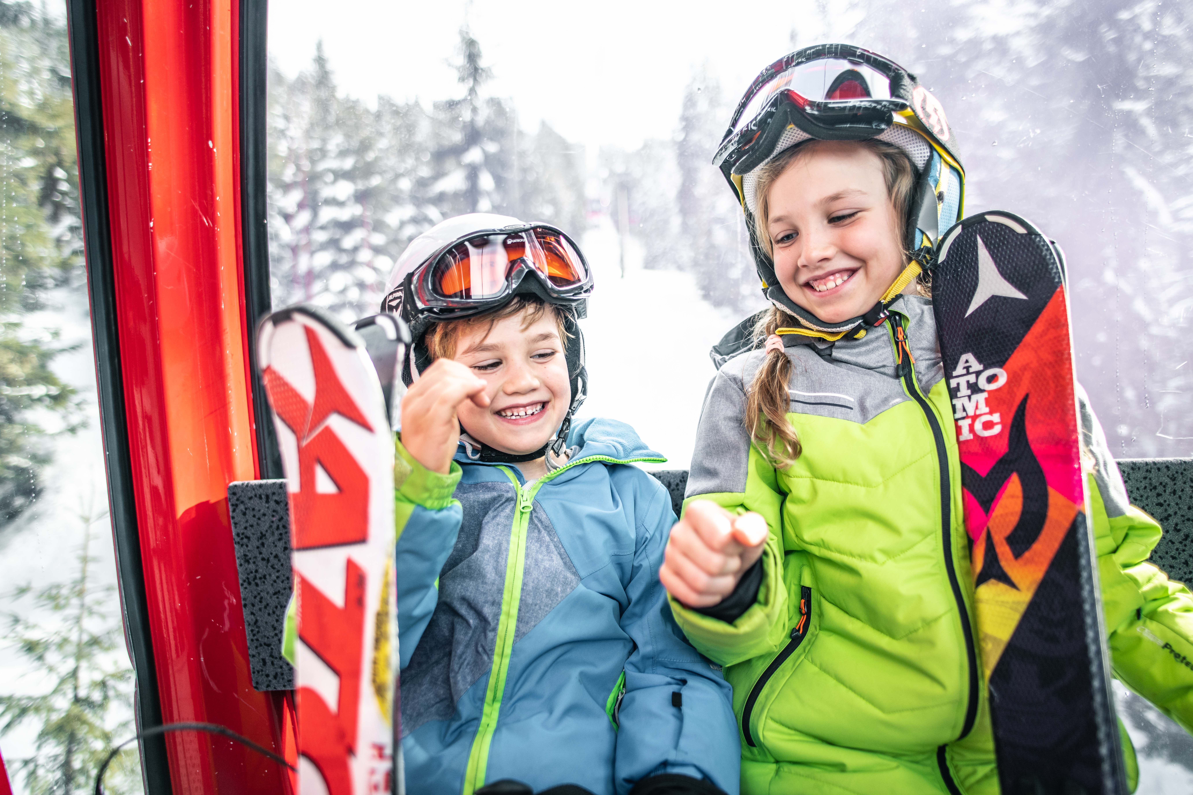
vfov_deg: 61.9
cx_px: 596
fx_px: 663
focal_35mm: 20
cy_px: 398
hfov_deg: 84.0
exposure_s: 1/640
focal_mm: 20
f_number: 1.8
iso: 250
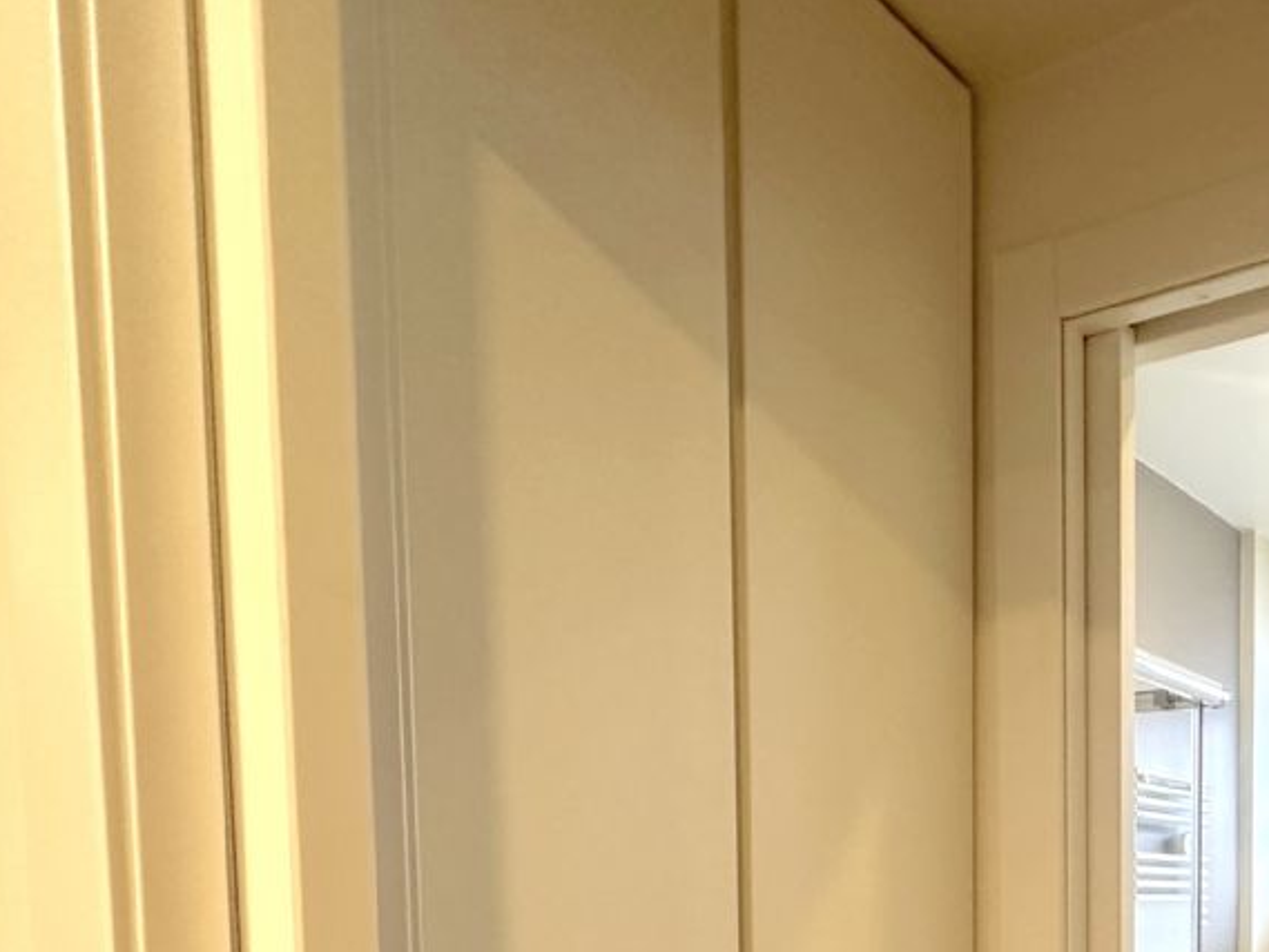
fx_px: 1173
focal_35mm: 32
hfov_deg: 51.3
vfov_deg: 38.6
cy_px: 975
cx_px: 1102
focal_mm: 2.22
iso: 250
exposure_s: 1/50
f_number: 2.2
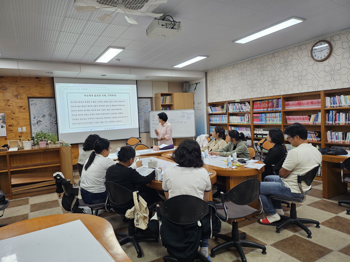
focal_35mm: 24
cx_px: 175
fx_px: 243
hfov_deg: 71.6
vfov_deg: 56.8
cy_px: 131
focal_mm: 5
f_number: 1.8
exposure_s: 1/120
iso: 100
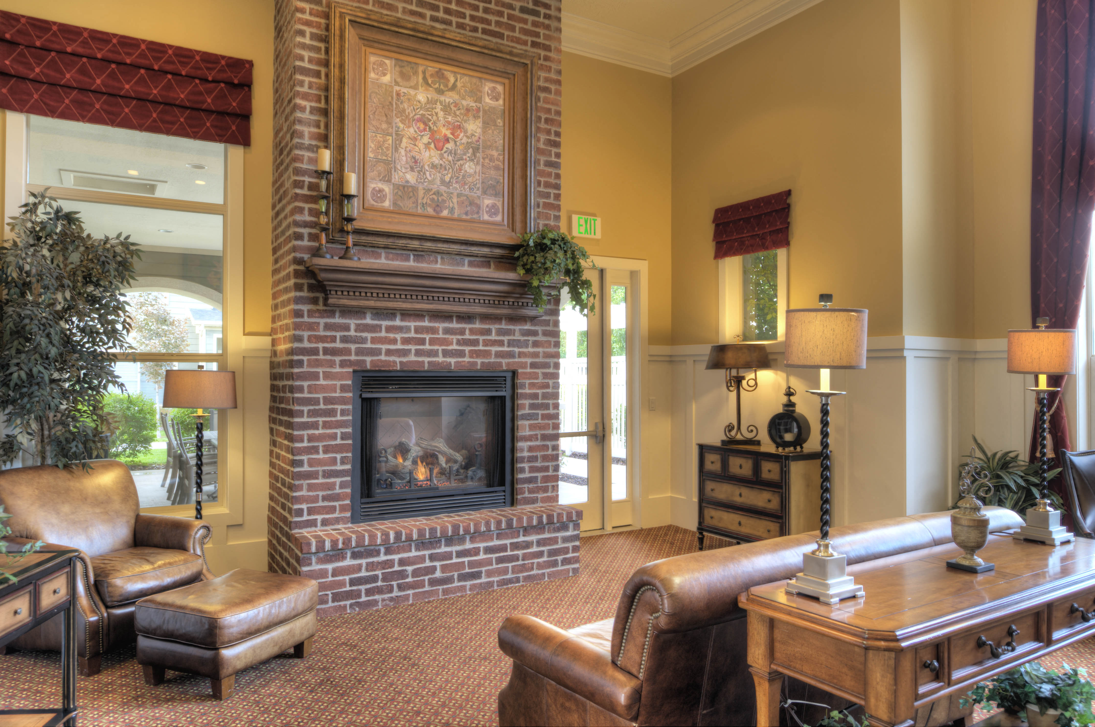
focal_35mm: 24
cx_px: 548
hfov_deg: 73.8
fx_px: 729
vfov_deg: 53.0
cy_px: 364
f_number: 8
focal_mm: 24
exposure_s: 1/2
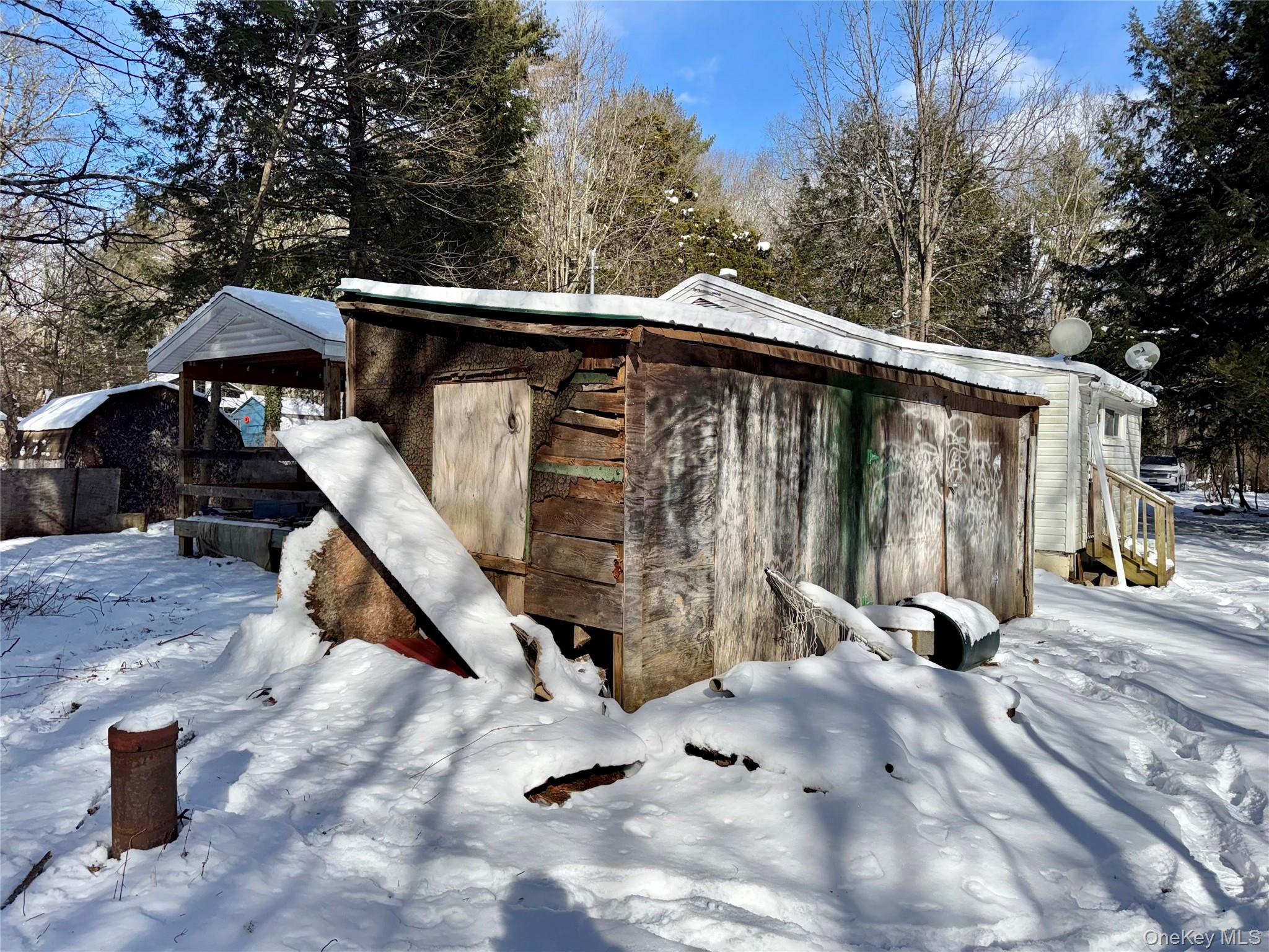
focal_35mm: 24
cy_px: 476
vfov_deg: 56.8
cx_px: 634
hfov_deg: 71.6
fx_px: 880
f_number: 1.78
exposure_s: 1/5814
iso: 80
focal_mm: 6.76
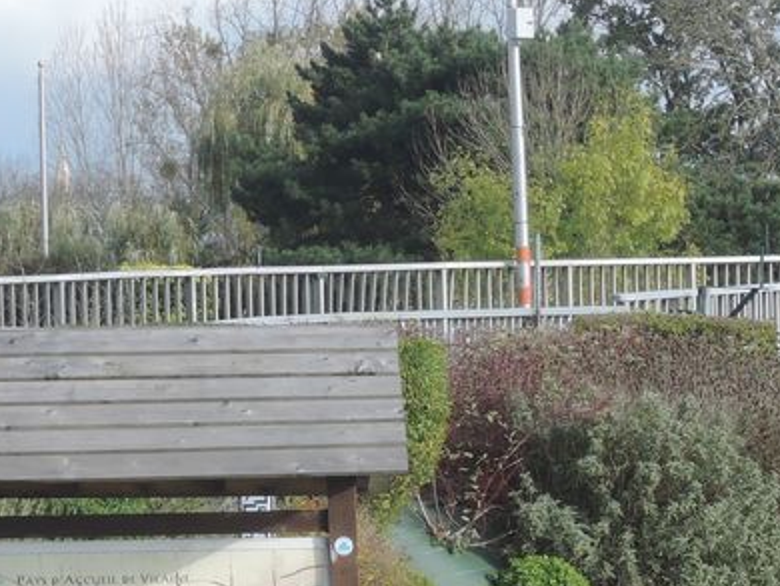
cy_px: 680
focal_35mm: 269
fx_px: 6065
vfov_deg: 5.5
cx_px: 944
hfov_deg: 7.3
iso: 80
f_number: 6.5
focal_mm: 22.4
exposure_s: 1/125
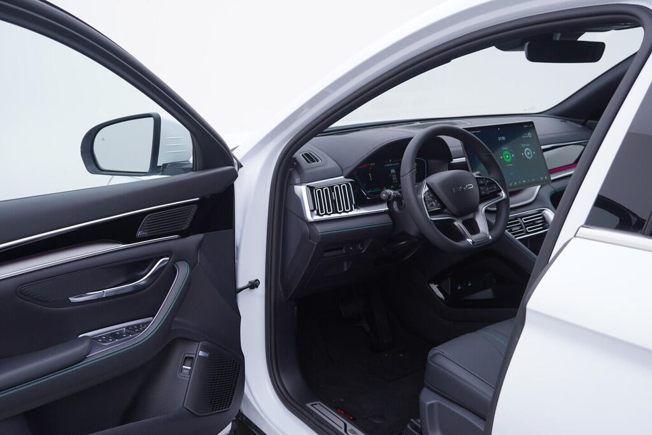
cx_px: 326
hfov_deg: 53.1
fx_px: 652
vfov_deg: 36.9
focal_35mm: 36
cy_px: 218
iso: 125
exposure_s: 1/60
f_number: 3.5
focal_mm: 24
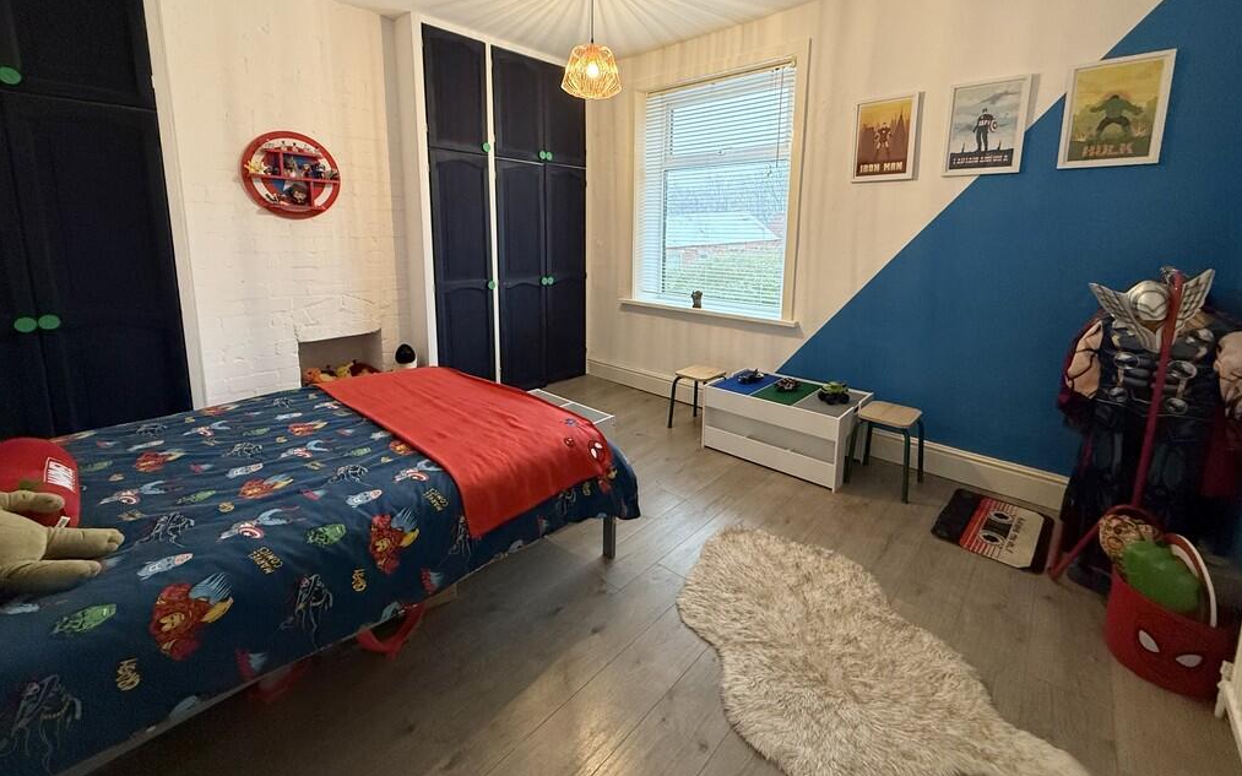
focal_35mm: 15
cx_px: 627
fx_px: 508
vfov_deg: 73.9
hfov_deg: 101.5
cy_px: 309
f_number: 2.2
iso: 320
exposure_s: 1/50
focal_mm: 2.22
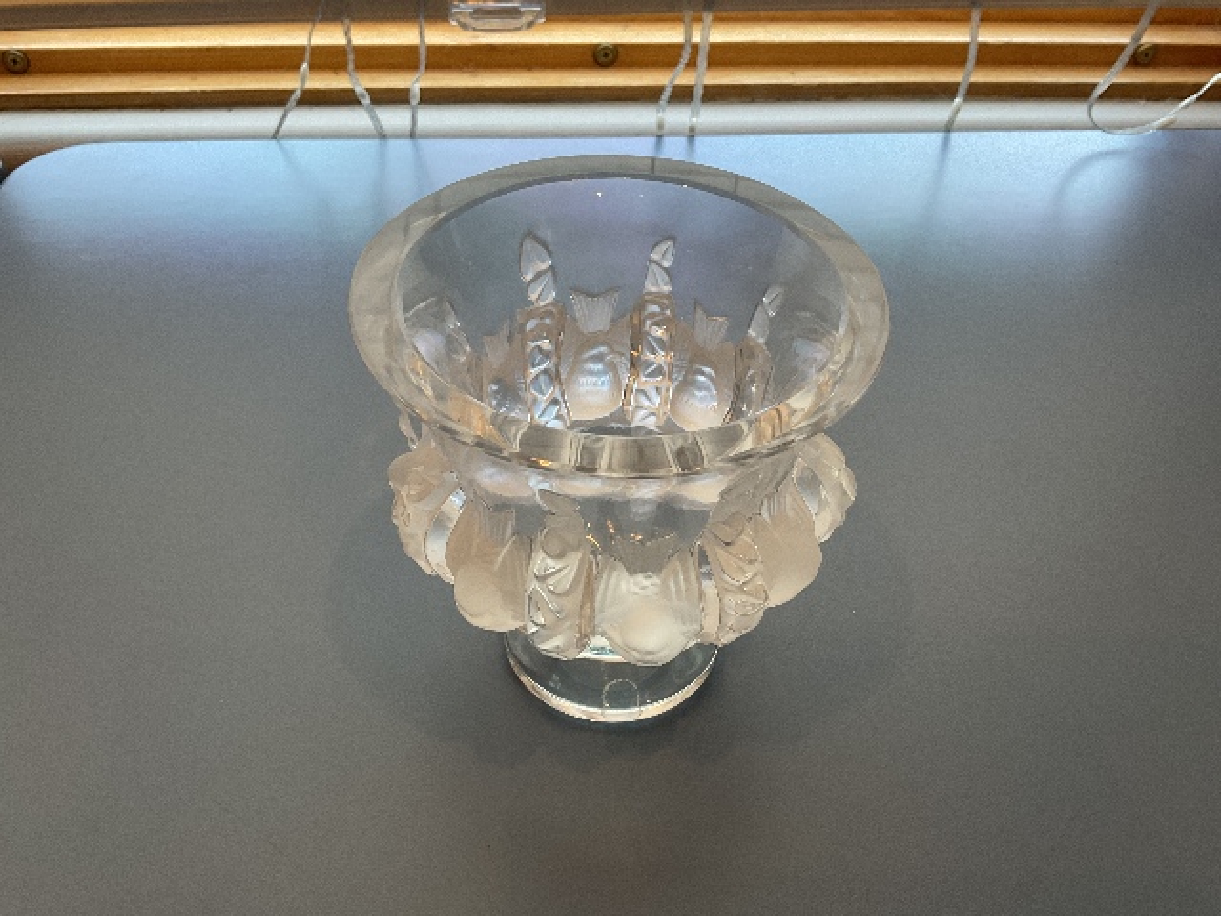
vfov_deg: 48.2
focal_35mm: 29
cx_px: 610
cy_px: 458
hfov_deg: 61.7
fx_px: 1023
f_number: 1.8
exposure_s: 1/60
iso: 64
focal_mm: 3
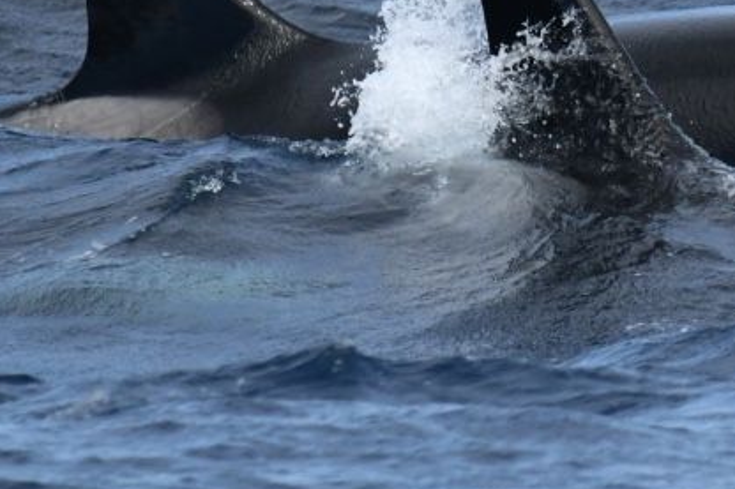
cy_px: 52
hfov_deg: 1.8
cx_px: 677
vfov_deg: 1.2
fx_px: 23571
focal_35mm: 1155
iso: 1600
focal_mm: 600
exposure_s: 1/8000
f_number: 6.3
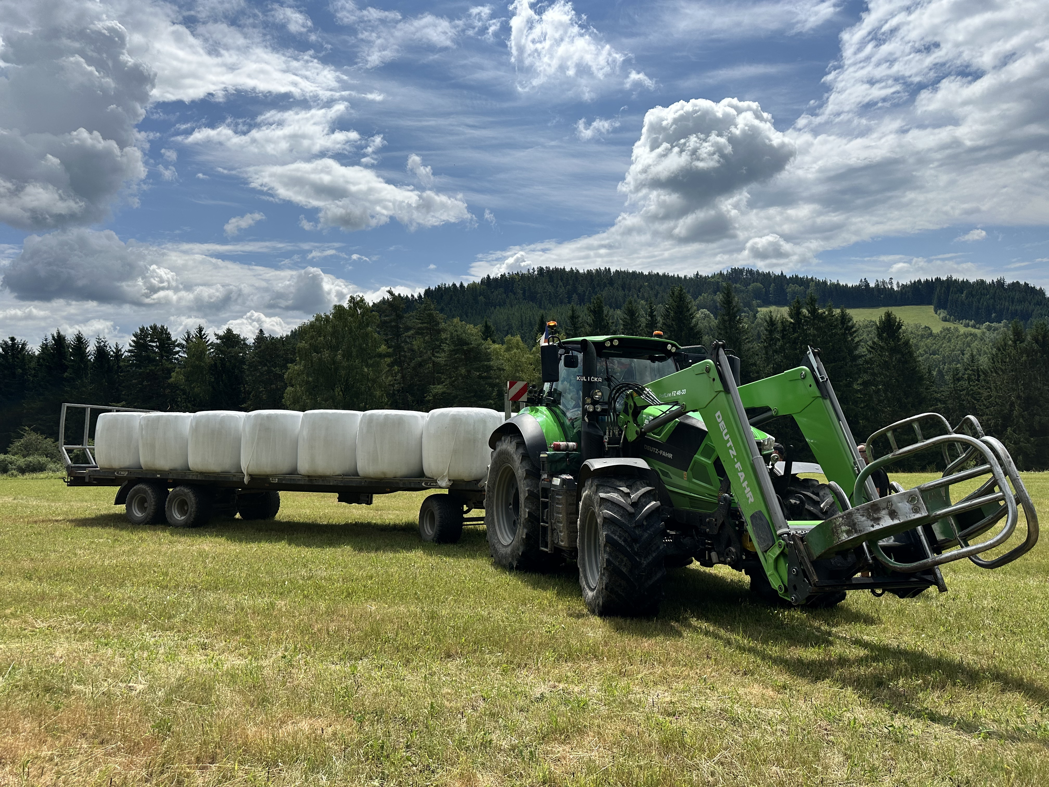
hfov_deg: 71.6
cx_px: 524
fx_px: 727
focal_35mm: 24
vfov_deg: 56.8
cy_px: 394
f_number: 1.78
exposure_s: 1/9709
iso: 80
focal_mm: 6.86
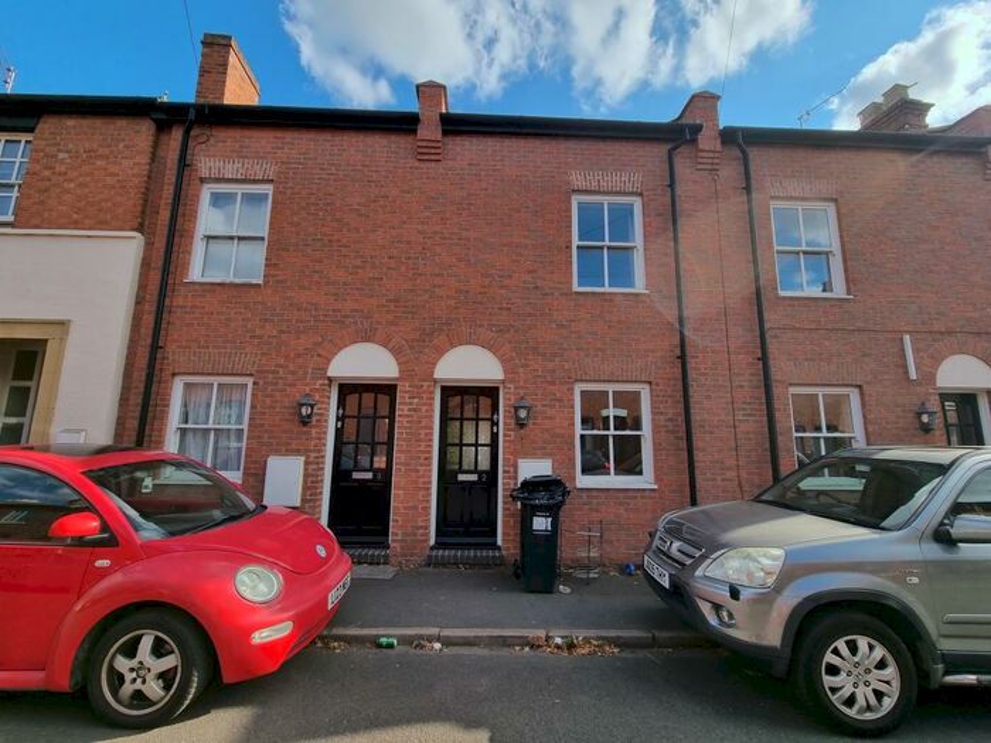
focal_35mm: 13
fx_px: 372
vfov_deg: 89.9
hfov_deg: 106.2
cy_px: 372
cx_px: 496
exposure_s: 1/966
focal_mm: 2.2
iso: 50
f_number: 2.2
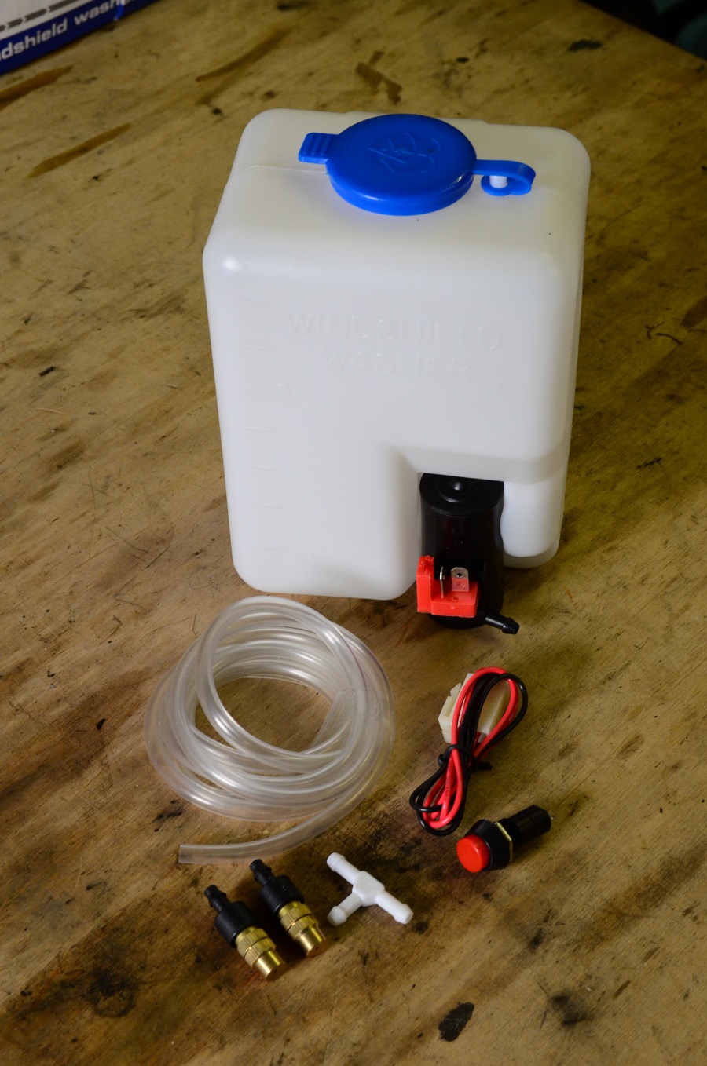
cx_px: 354
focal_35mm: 75
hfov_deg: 18.1
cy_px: 533
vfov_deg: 27.0
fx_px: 2218
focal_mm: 50
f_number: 10
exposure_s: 1/25
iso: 1250
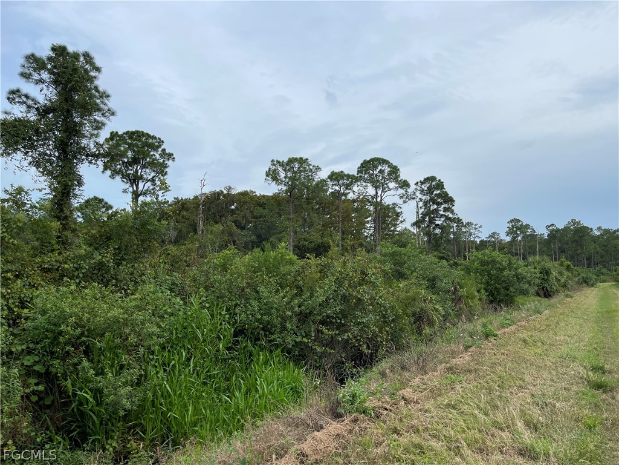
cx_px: 310
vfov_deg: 53.1
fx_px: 465
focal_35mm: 26
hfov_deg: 67.3
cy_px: 232
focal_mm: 5.1
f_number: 1.6
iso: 32
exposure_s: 1/2924
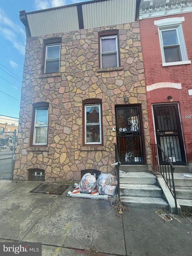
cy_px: 128
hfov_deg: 85.7
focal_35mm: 14
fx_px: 104
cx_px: 96
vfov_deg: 102.1
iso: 64
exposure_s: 1/99
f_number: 2.2
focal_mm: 2.22
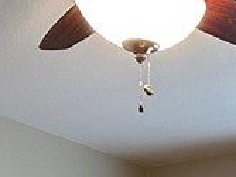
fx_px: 1001
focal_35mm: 147
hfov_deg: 12.9
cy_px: 521
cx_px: 318
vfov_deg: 8.5
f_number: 1.78
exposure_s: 1/60
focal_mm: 6.86
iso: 200
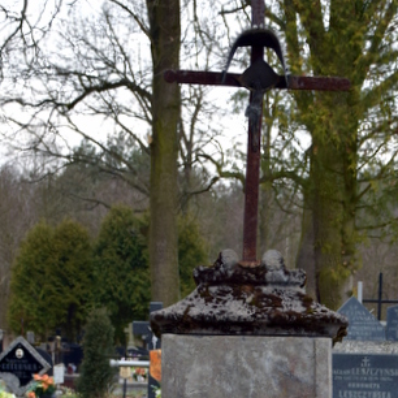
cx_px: 289
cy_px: 486
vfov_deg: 16.6
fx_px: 1301
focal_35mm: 100
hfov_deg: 17.3
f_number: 4.2
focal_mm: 30
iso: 200
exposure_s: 1/250
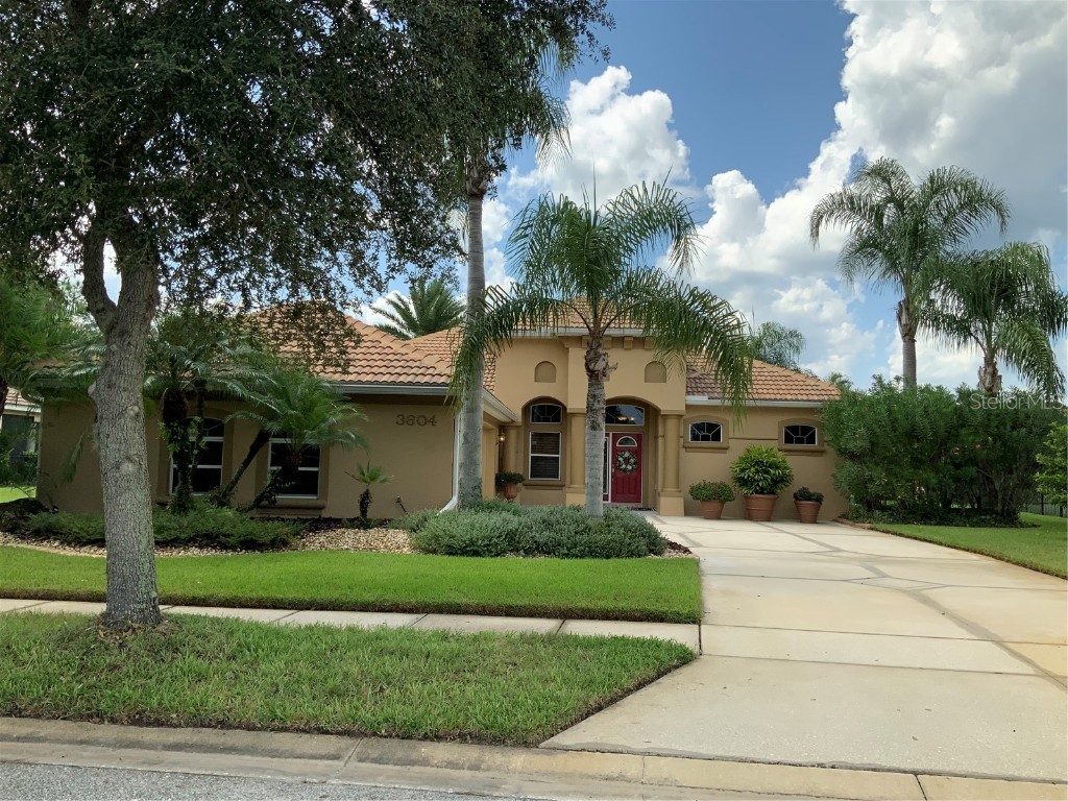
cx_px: 534
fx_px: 895
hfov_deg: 61.7
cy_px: 400
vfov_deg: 48.2
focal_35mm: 29
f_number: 1.8
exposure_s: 1/1490
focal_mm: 3
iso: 16
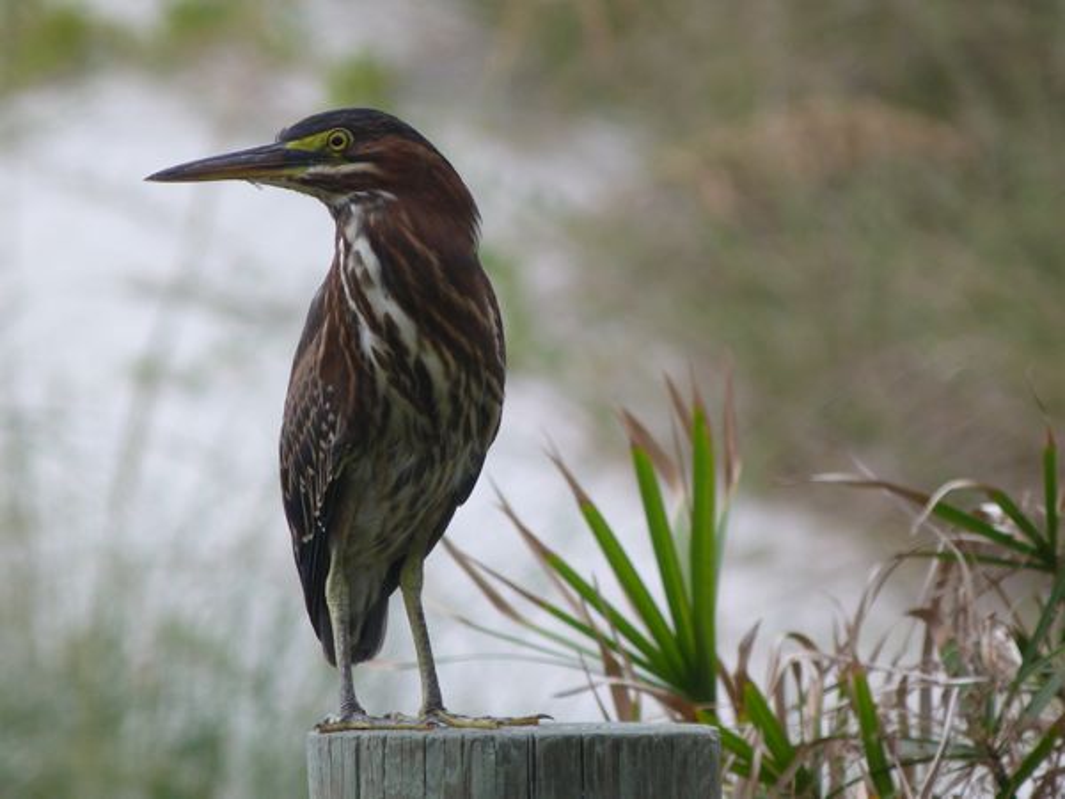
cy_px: 400
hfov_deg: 2.5
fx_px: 24274
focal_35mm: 789
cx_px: 532
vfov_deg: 1.9
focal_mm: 108
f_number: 5.2
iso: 100
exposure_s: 1/125
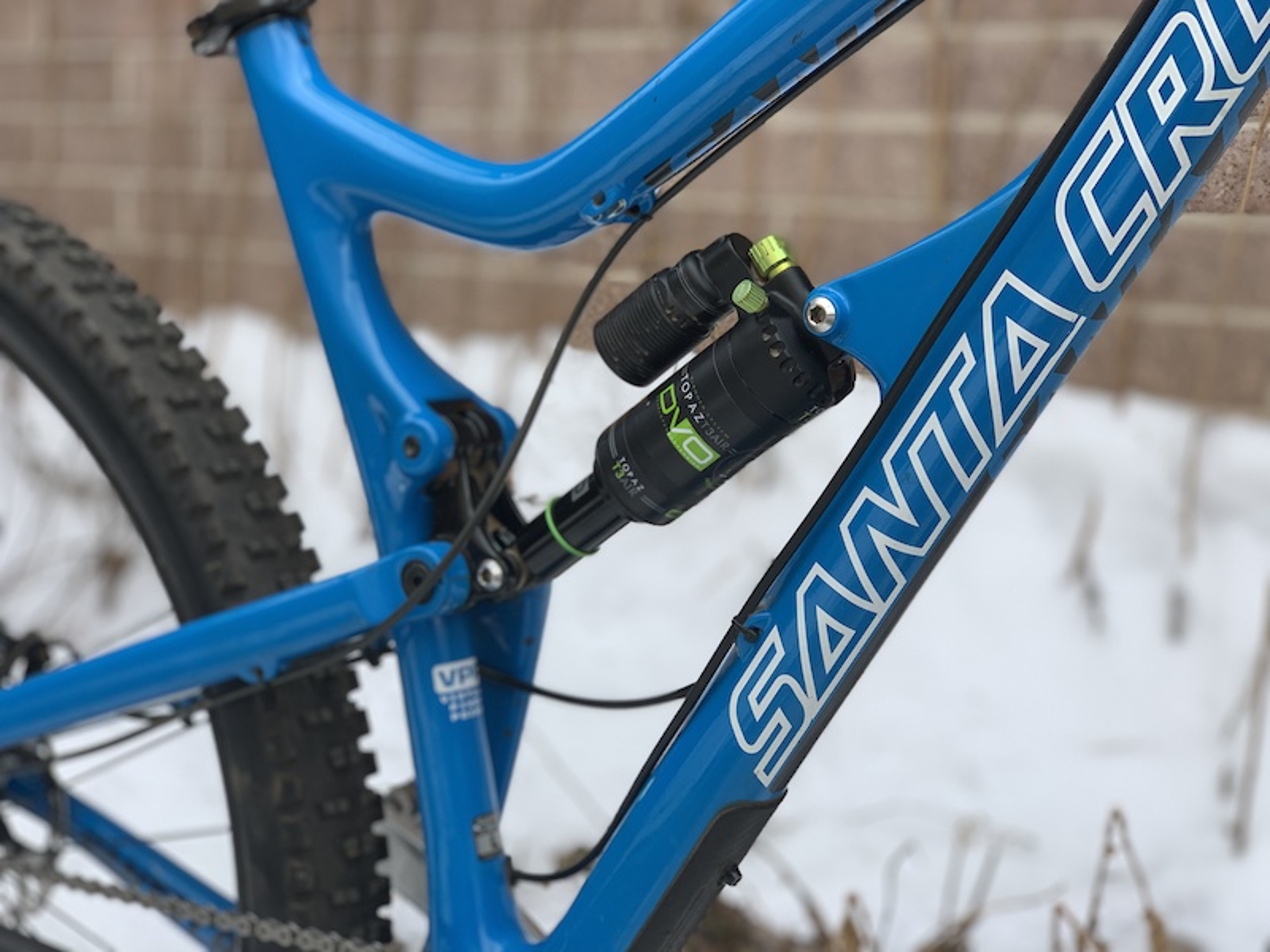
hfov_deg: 36.8
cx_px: 635
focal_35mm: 52
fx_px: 1908
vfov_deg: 28.0
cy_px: 476
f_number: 2.4
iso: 16
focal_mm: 6
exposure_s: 1/226
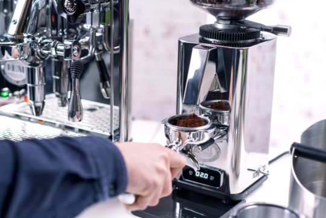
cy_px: 91
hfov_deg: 46.2
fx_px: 381
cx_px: 138
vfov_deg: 31.9
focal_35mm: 42
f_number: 2.8
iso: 100
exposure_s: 1/100
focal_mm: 35
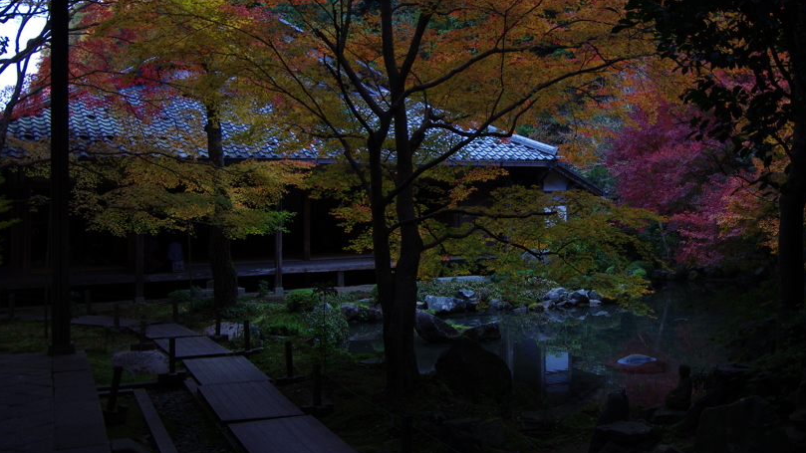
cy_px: 143
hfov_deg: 49.0
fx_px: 876
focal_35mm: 41
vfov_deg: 28.8
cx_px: 501
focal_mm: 21
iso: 400
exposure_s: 1/200
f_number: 5.6
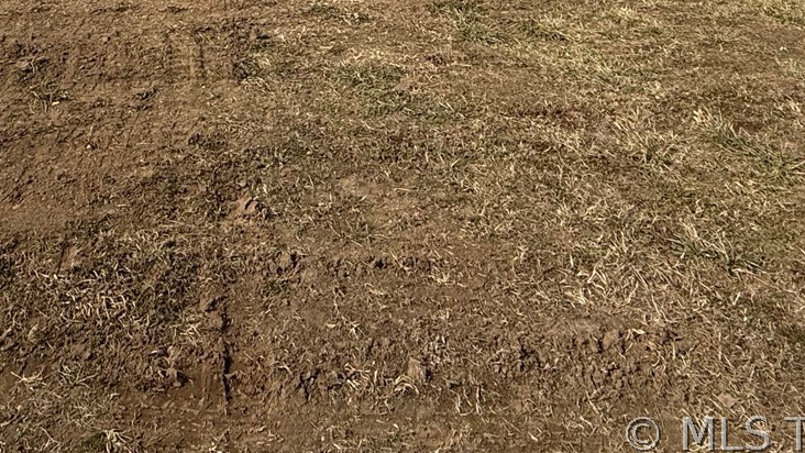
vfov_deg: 21.6
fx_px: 854
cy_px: -321
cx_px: 277
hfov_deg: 49.7
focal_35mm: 40
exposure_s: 1/2841
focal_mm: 2.22
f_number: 2.2
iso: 50
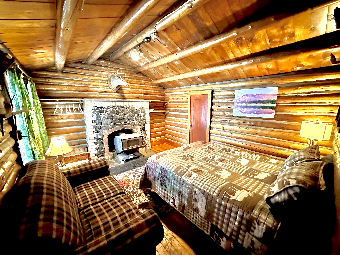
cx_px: 170
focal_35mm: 14
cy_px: 128
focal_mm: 2.22
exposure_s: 1/40
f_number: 2.2
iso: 1250
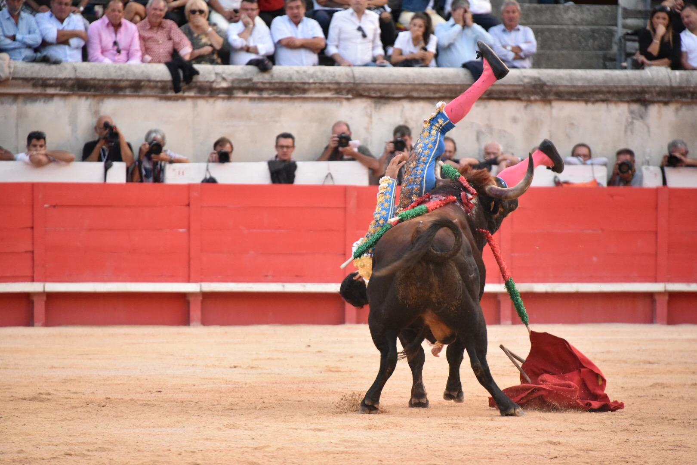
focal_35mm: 250
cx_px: 348
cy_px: 232
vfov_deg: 5.5
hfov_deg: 8.2
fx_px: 4840
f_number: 5.6
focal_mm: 250
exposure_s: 1/640
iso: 6400
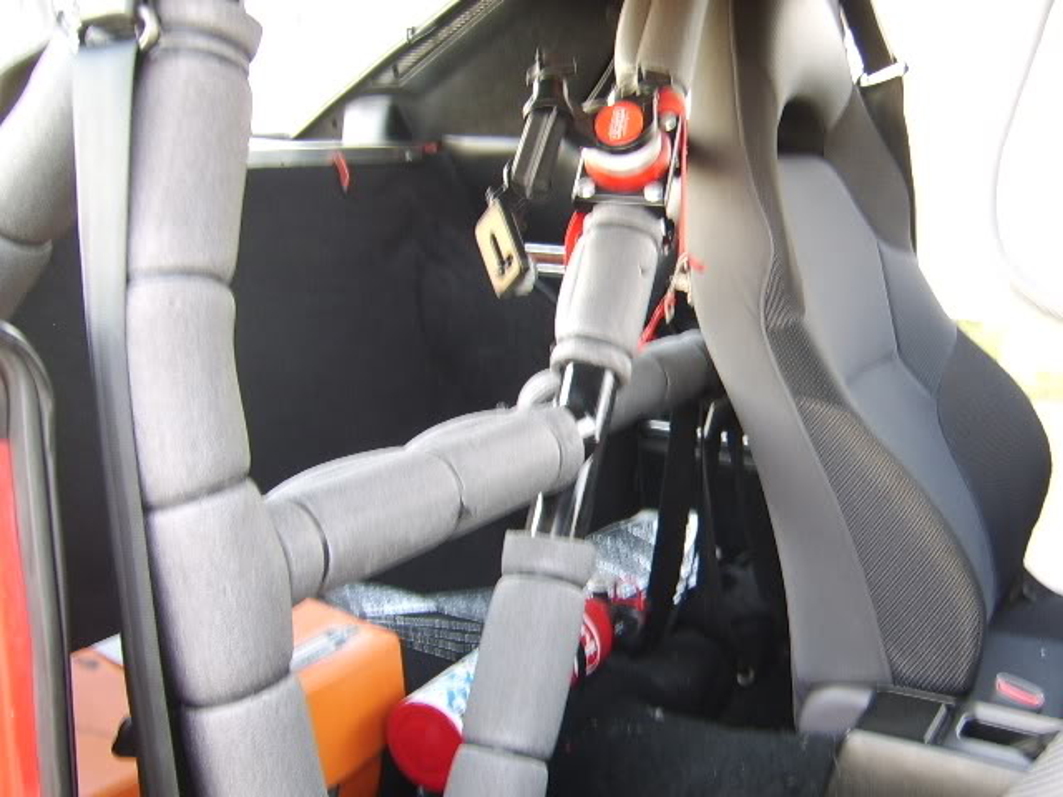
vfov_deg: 45.4
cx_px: 532
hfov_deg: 58.4
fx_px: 952
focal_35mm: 31
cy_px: 398
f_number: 2.7
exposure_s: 1/9
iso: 71
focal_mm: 8.13
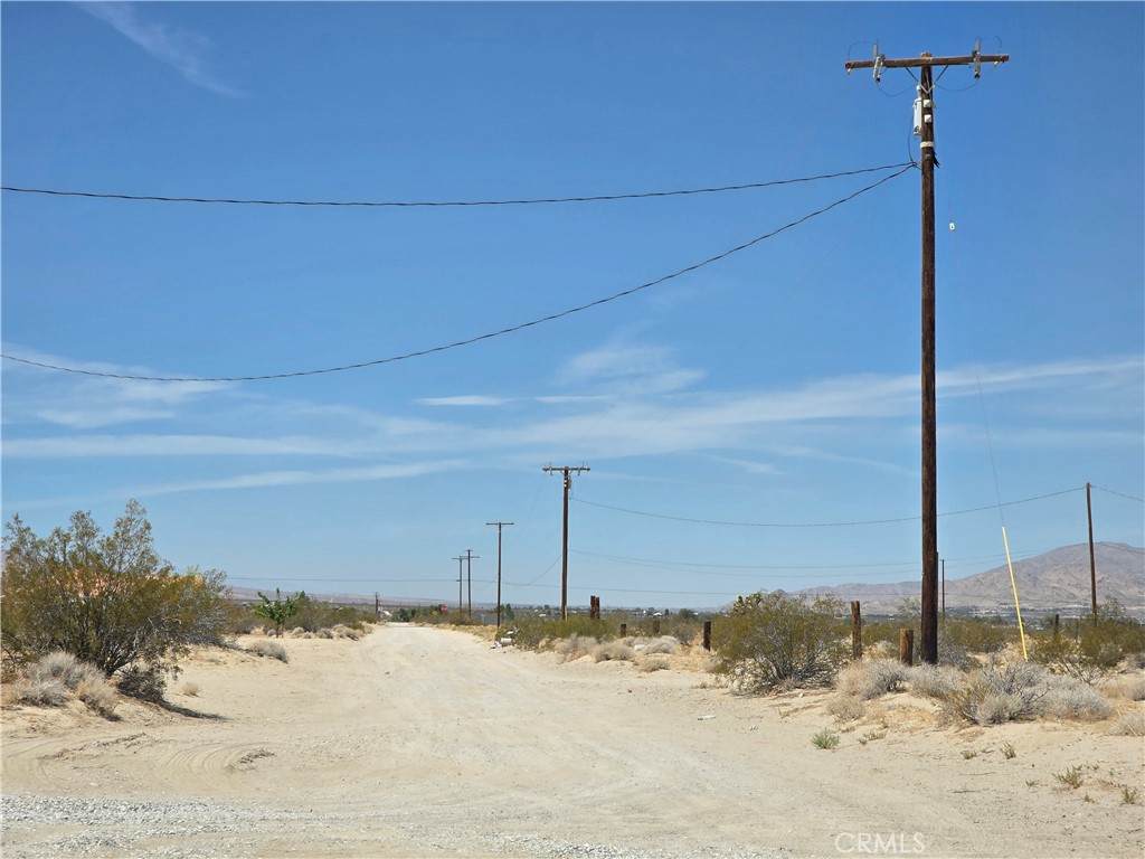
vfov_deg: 21.3
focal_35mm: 69
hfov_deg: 28.2
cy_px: 430
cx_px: 572
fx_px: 2282
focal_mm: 7.9
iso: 50
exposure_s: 1/2686
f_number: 2.4
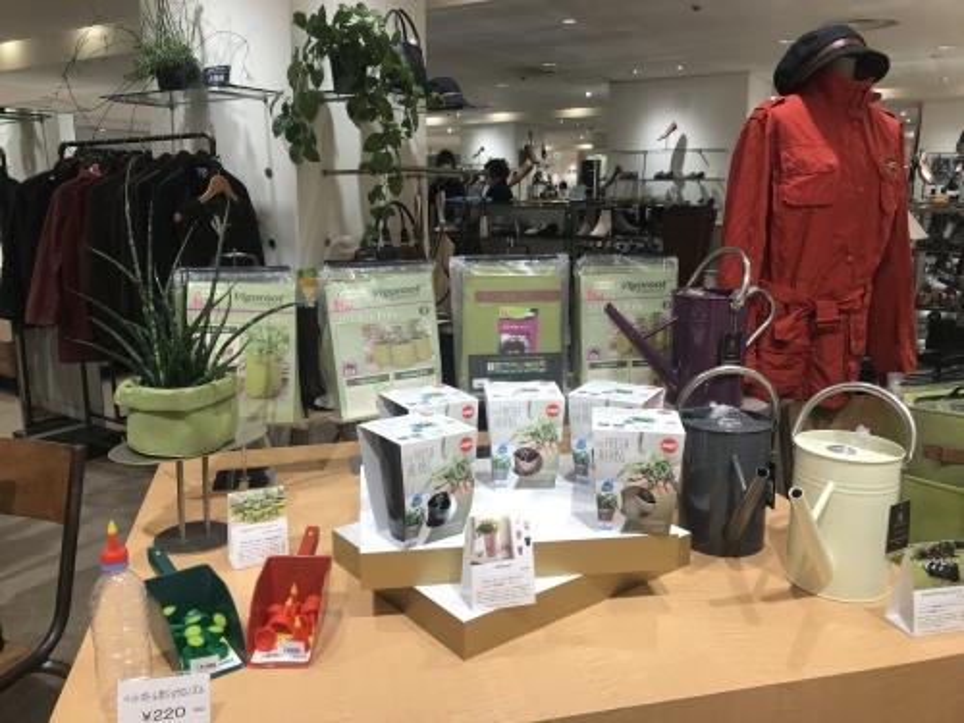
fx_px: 780
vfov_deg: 49.7
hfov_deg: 63.4
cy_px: 362
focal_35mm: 28
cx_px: 482
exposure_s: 1/100
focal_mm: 3.99
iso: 25
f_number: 1.8
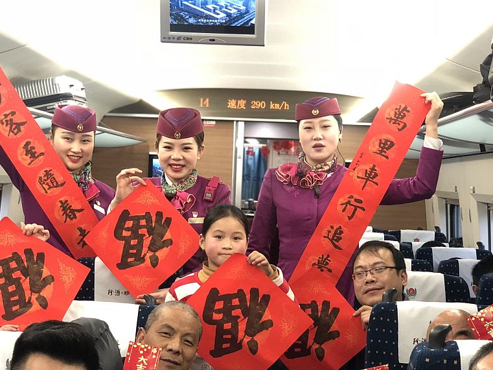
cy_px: 260
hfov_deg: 23.8
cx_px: 229
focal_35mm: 82
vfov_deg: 17.9
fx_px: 1168
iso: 160
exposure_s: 1/24
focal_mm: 6
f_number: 2.4
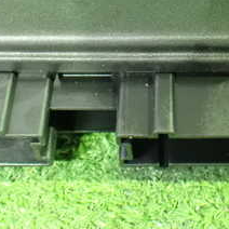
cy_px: -3
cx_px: 157
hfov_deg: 22.9
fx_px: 561
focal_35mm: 75
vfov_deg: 22.1
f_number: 2.3
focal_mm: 5.4
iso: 1600
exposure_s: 1/20
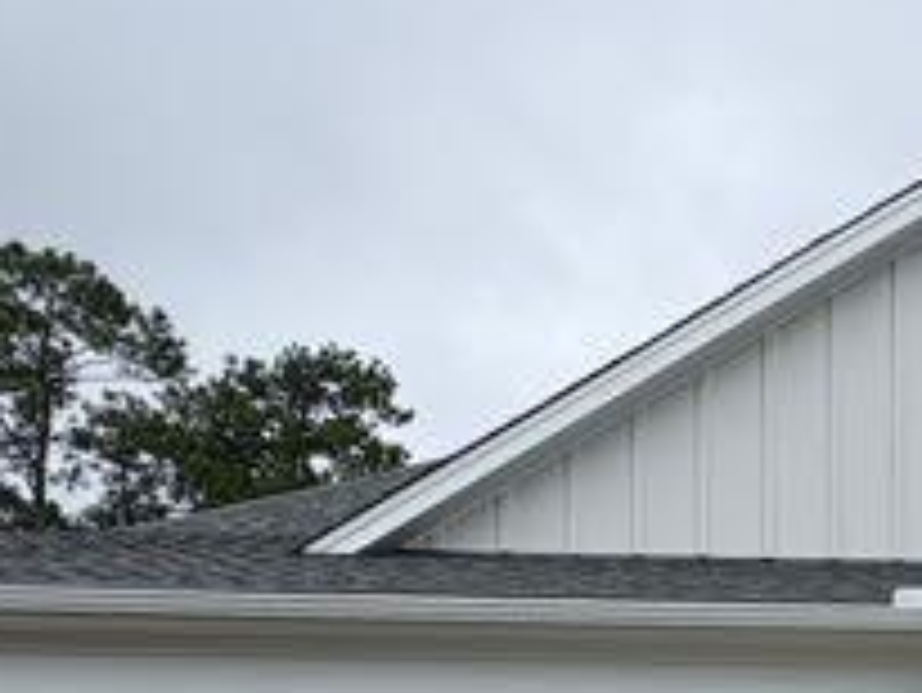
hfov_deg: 30.6
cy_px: 880
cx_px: 985
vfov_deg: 23.1
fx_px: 1519
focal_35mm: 57
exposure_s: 1/1006
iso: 40
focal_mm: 2.22
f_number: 2.2
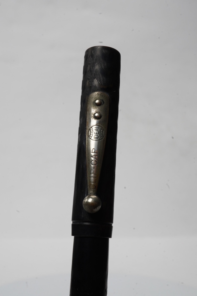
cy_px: 148
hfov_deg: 29.9
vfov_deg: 43.6
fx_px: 369
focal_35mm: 45
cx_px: 98
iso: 640
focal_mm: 30
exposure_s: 1/100
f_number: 20
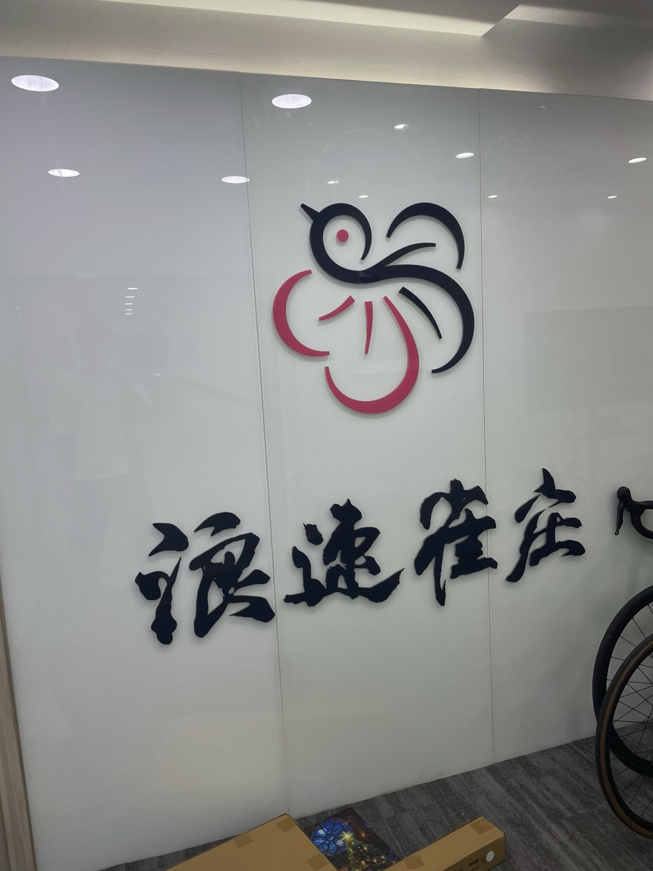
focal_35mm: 26
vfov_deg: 67.3
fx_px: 654
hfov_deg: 53.1
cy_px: 436
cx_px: 326
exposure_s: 1/100
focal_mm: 4.2
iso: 64
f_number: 1.6
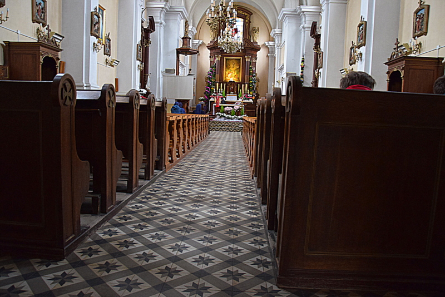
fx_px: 334
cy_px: 148
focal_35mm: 27
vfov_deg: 48.0
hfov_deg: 67.4
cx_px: 222
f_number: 3.5
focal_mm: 18
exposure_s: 1/10
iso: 1600
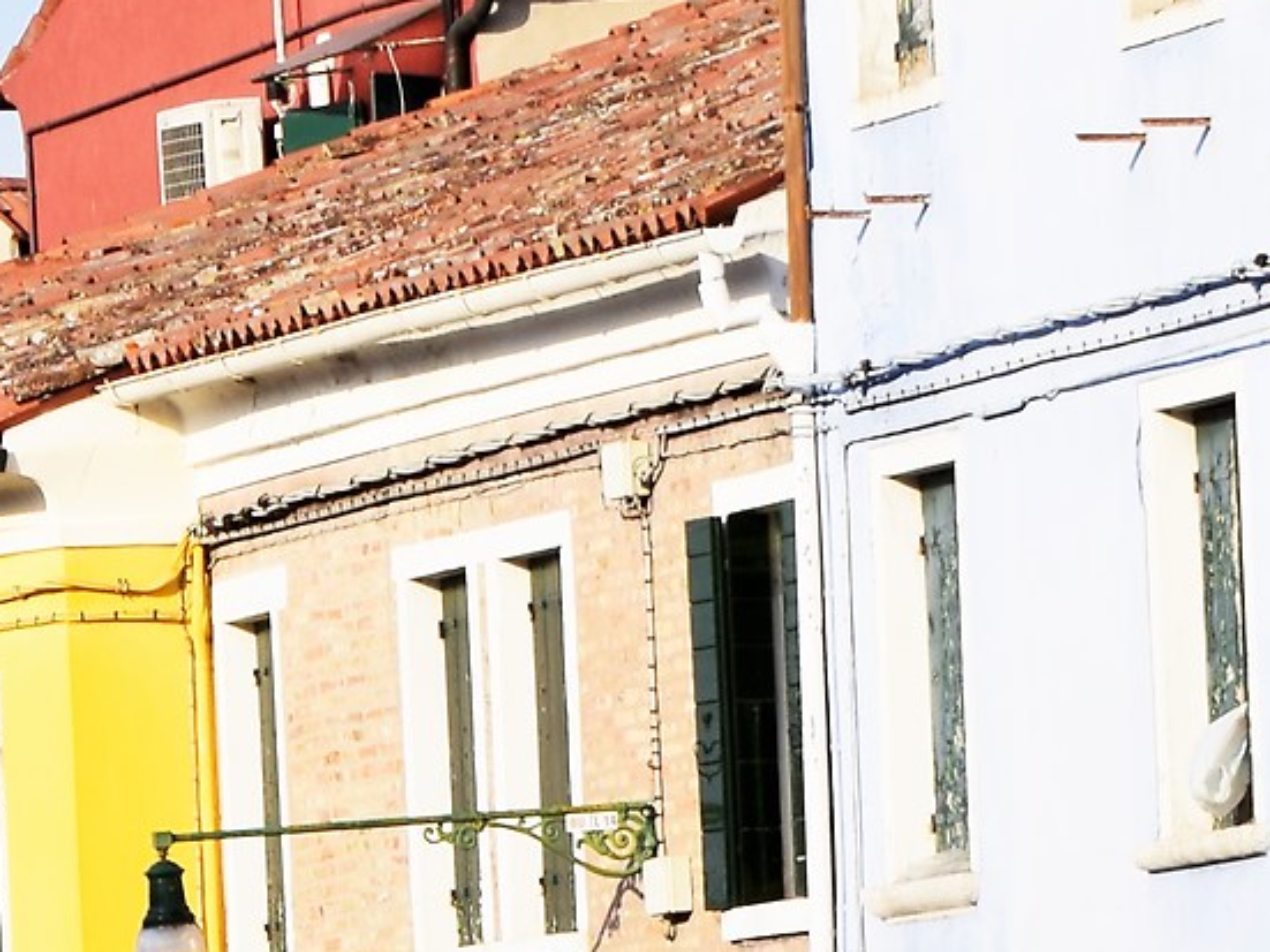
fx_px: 16139
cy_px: 1703
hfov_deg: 4.5
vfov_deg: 3.4
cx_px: -913
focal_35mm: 440
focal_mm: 70
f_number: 10
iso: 100
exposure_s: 1/125
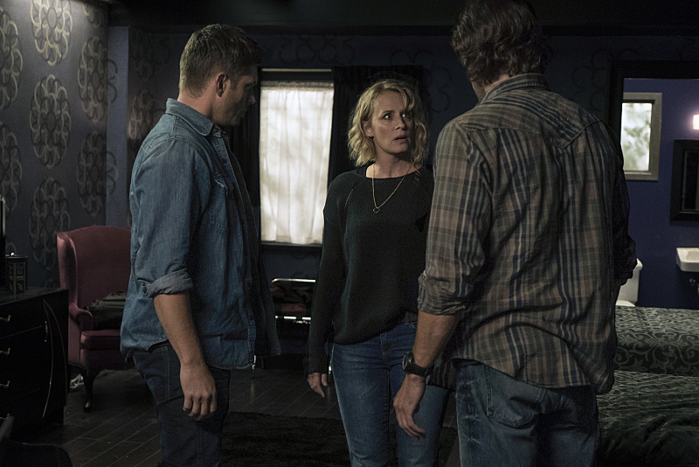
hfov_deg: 38.2
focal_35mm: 52
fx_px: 1010
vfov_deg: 26.0
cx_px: 350
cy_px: 234
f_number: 4
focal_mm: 52
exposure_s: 1/250
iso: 8000
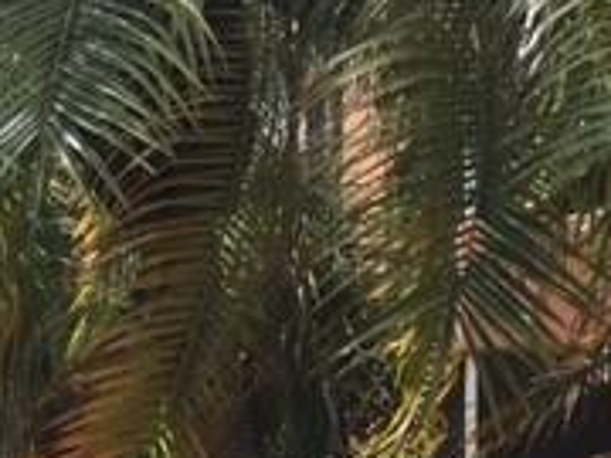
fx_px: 1818
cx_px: -394
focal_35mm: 103
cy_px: 777
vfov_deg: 13.2
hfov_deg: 16.7
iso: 25
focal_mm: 4.15
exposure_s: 1/1350
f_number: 2.2
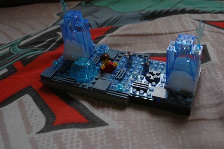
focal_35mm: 42
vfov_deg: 31.9
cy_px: 74
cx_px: 112
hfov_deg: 46.4
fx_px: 261
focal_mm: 28
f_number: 6.3
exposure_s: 1/125
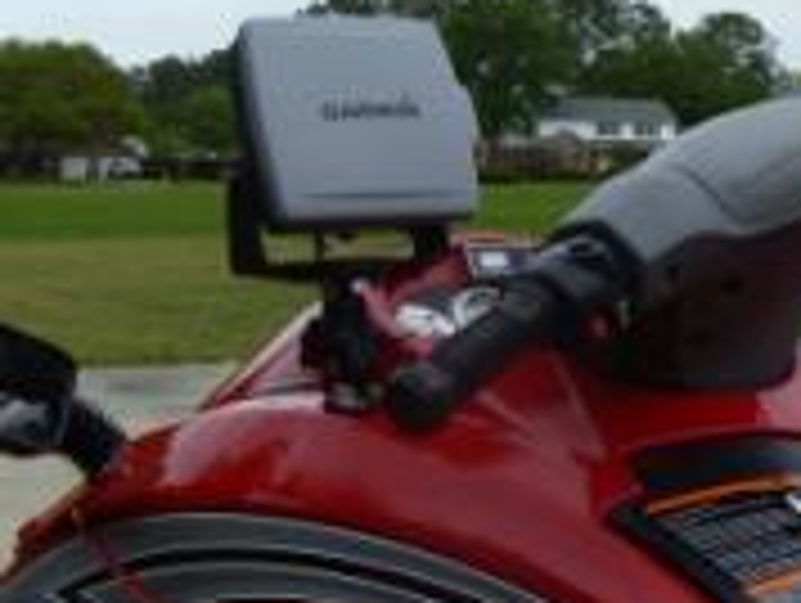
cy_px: 194
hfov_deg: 22.2
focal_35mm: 88
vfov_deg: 16.8
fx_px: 2039
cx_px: 432
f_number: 4.5
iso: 80
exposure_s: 1/160
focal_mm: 6.3
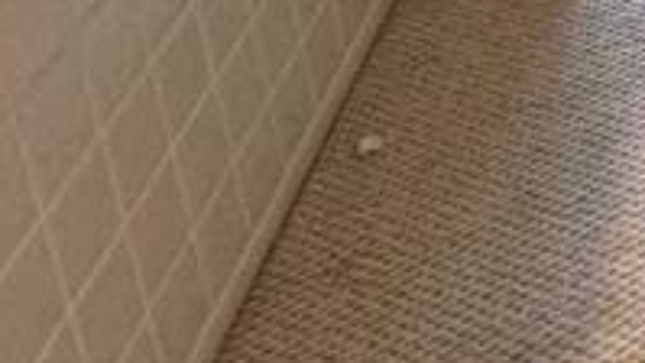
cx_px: 1319
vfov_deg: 10.8
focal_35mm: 92
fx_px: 1574
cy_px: -554
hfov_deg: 16.8
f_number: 2.2
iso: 250
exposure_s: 1/60
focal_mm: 2.22
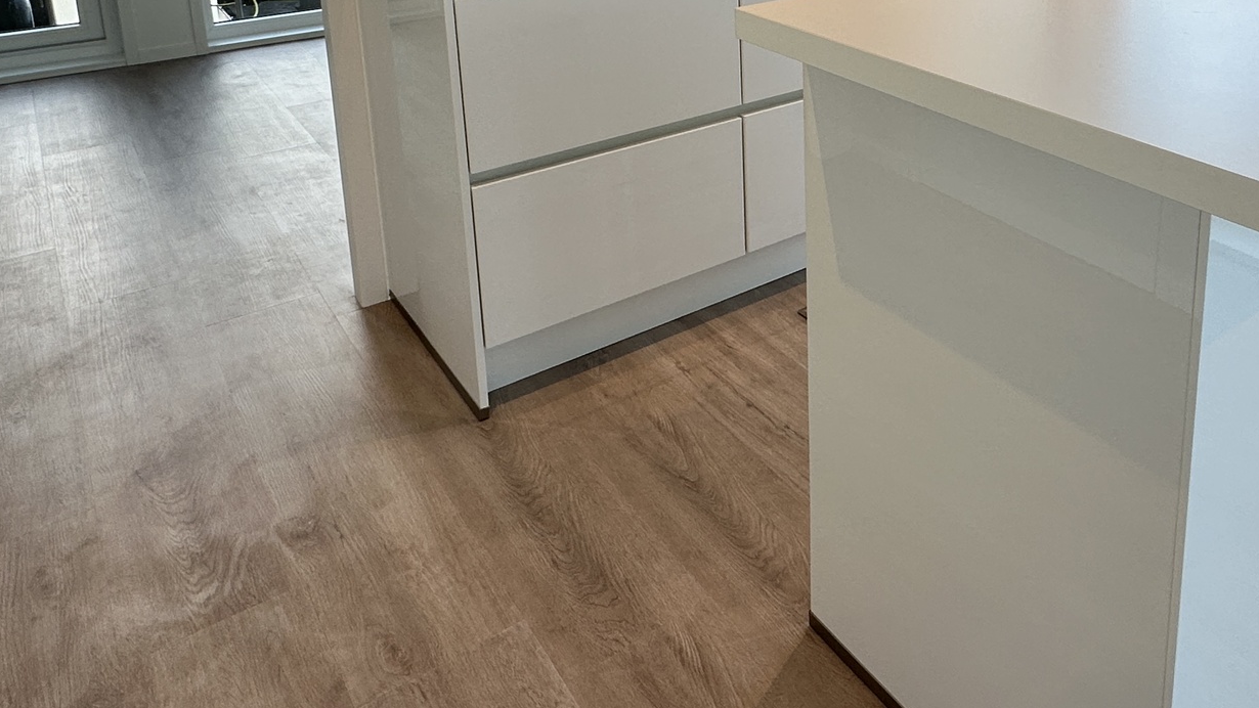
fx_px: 1035
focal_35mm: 31
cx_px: 864
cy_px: -13
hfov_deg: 60.7
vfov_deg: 34.2
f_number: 2.2
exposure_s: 1/100
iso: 64
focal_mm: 2.22
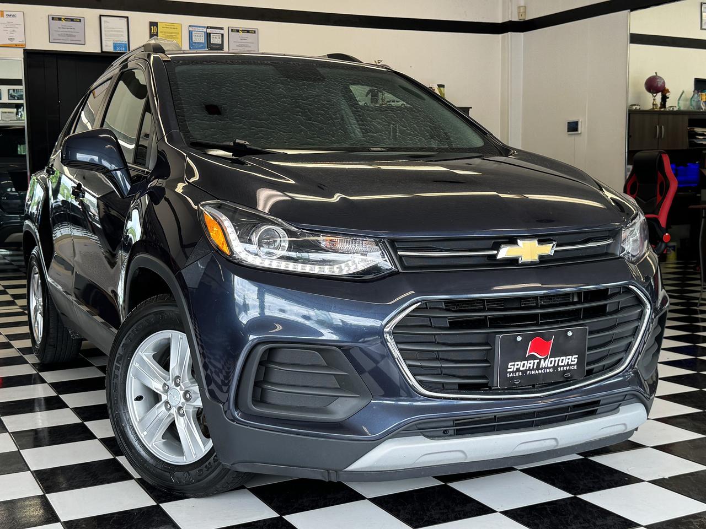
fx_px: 938
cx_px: 353
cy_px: 264
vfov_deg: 31.5
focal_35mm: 46
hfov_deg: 41.2
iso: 64
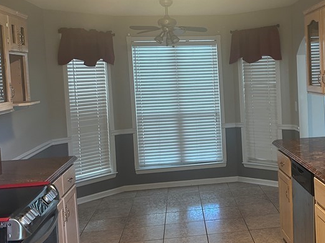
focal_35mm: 47
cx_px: 250
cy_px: 94
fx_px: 441
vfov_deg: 30.8
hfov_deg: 39.2
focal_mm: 6.86
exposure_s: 1/60
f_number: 1.78
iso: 500
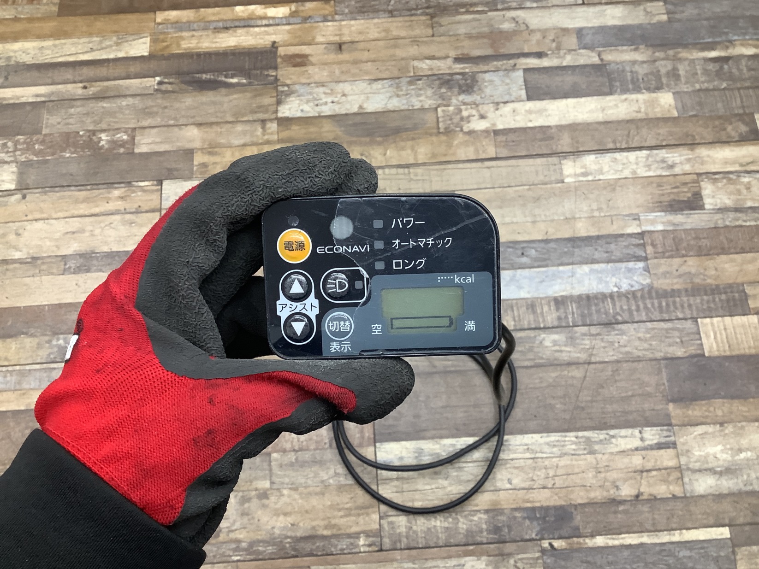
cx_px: 380
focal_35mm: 31
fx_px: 680
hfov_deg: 58.3
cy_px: 284
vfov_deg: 45.5
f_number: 2.4
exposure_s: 1/60
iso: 125
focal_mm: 3.3
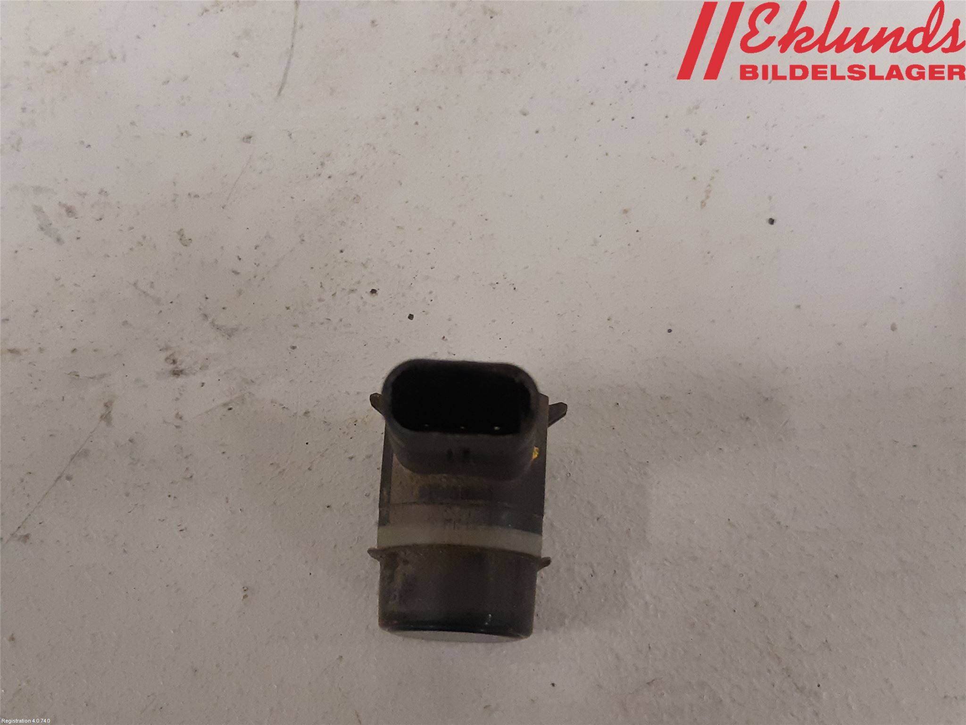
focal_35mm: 26
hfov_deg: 67.3
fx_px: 726
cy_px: 362
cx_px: 483
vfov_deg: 53.1
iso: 320
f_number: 1.7
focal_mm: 3.93
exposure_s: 1/50
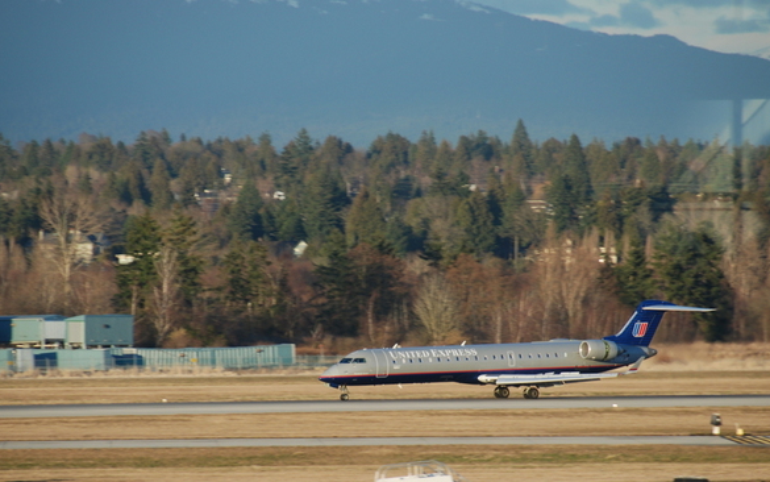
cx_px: 390
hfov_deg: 5.7
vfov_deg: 3.6
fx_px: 7683
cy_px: 298
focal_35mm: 366
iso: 125
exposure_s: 1/125
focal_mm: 200
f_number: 5.6
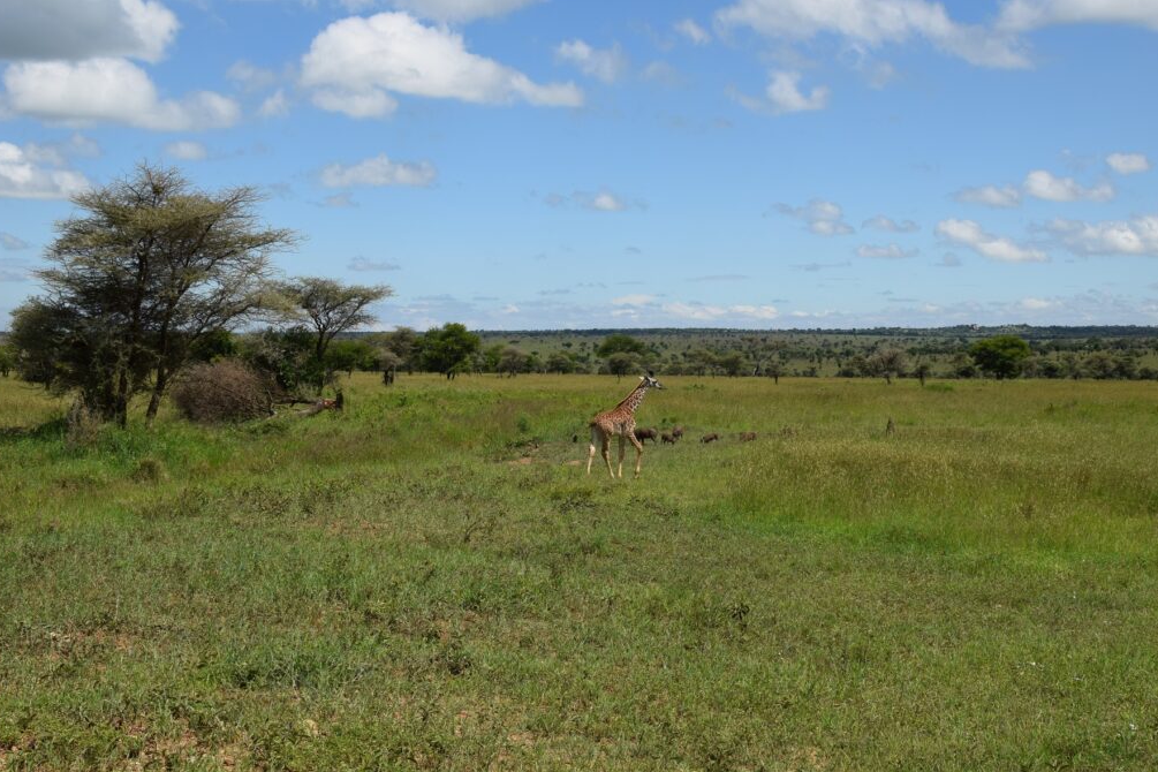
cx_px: 576
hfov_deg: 37.2
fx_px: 1721
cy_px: 392
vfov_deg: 25.3
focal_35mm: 54
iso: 200
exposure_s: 1/400
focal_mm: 35
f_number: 10
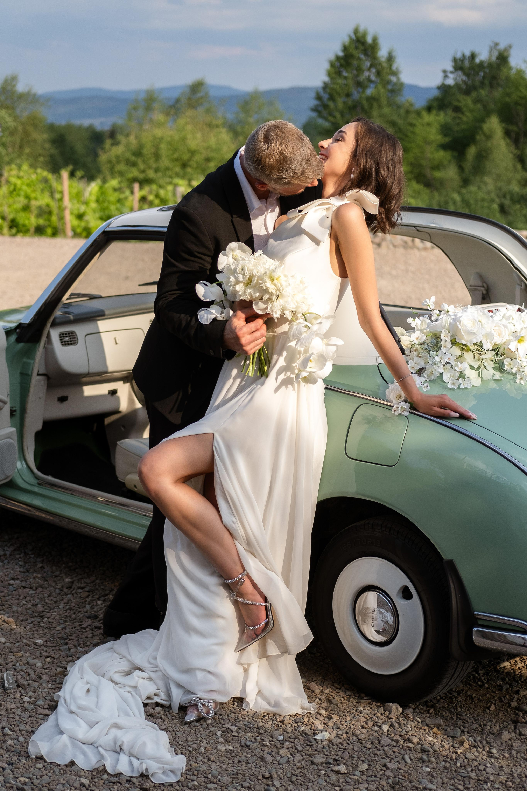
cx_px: 264
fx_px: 1164
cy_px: 396
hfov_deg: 25.5
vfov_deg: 37.5
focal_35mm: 53
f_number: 2
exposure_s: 1/3500
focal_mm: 35
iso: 160
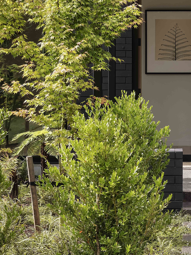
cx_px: 199
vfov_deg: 10.8
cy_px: 32
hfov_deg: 8.1
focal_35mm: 182
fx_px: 1339
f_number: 16
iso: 160
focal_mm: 100
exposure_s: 1/60
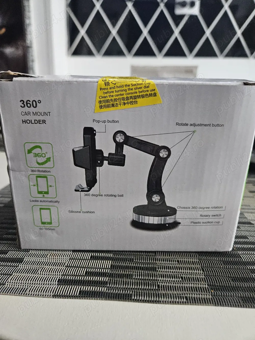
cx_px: 128
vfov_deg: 73.9
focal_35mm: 23
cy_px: 170
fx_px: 226
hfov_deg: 58.9
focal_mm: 5.4
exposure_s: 1/25.1
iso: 640
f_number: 1.8
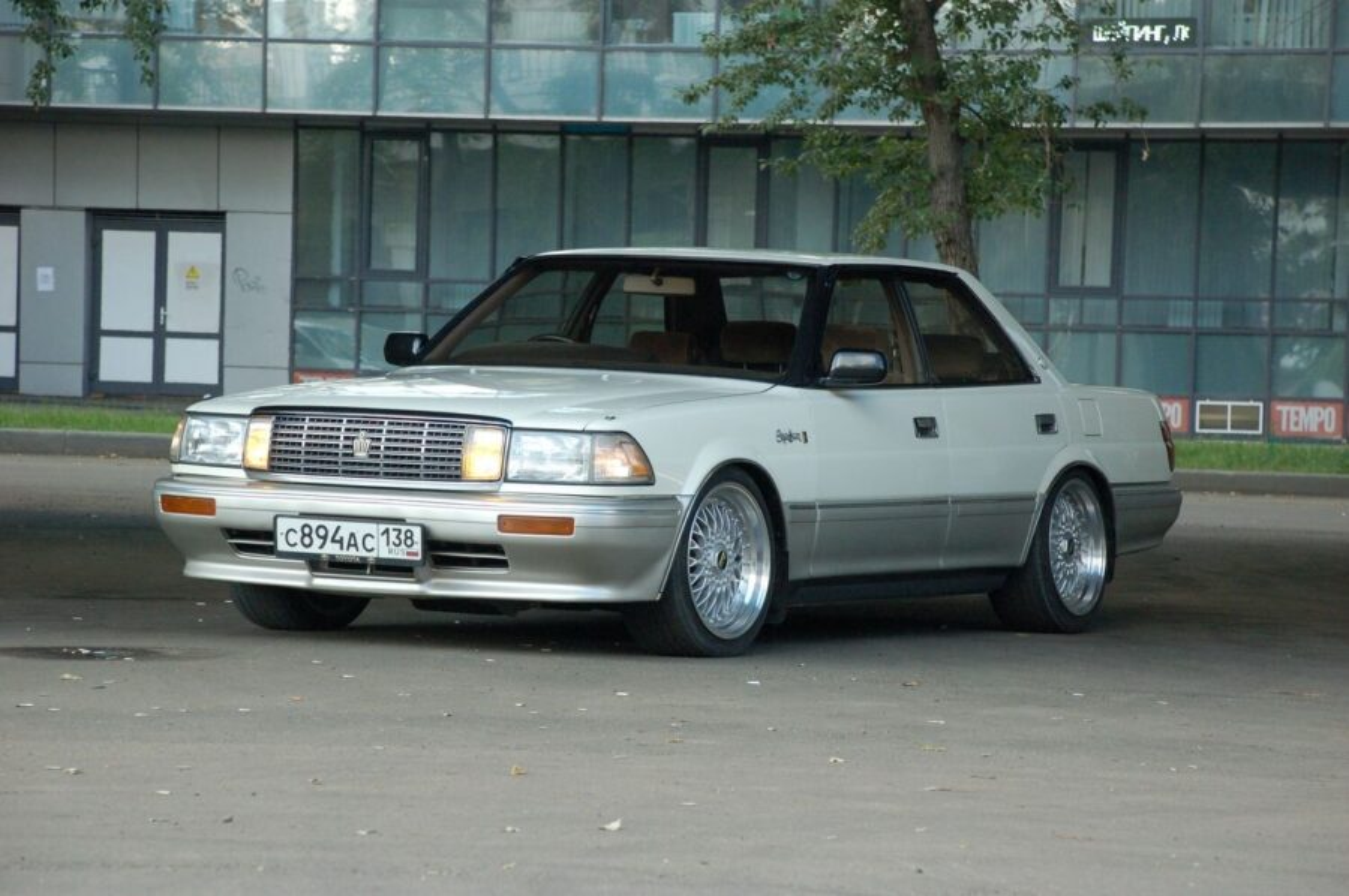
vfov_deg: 10.7
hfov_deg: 16.1
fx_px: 4772
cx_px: 674
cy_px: 448
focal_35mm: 128
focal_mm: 85
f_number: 5.6
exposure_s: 1/250
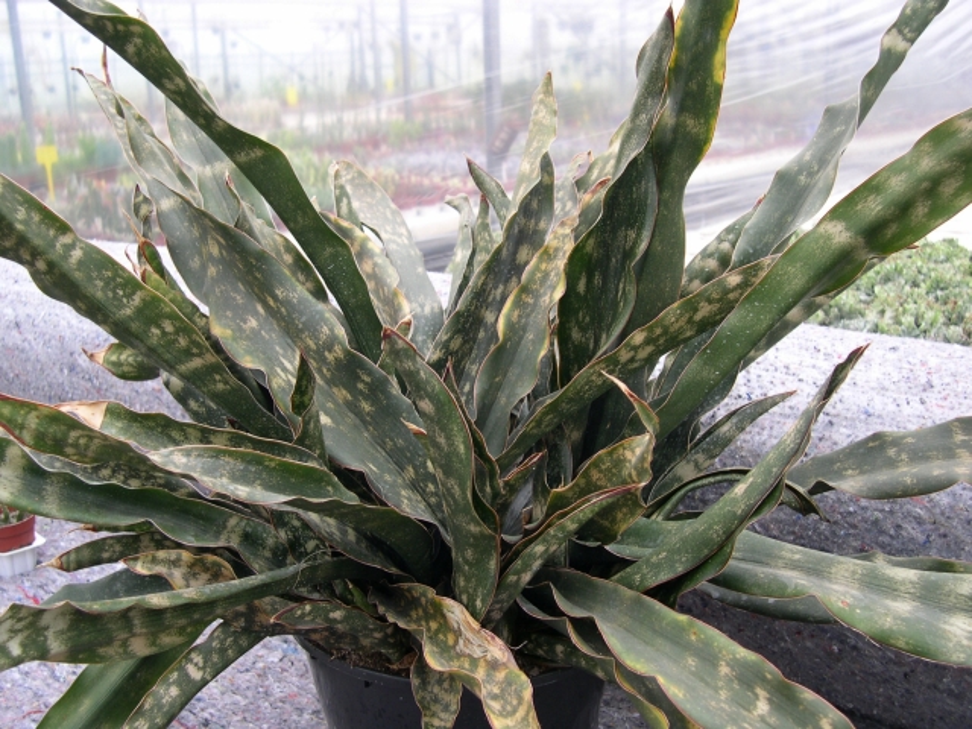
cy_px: 364
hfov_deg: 49.0
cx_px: 486
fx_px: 1067
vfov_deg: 37.7
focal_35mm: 38
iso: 100
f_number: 2.8
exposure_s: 1/41
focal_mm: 8
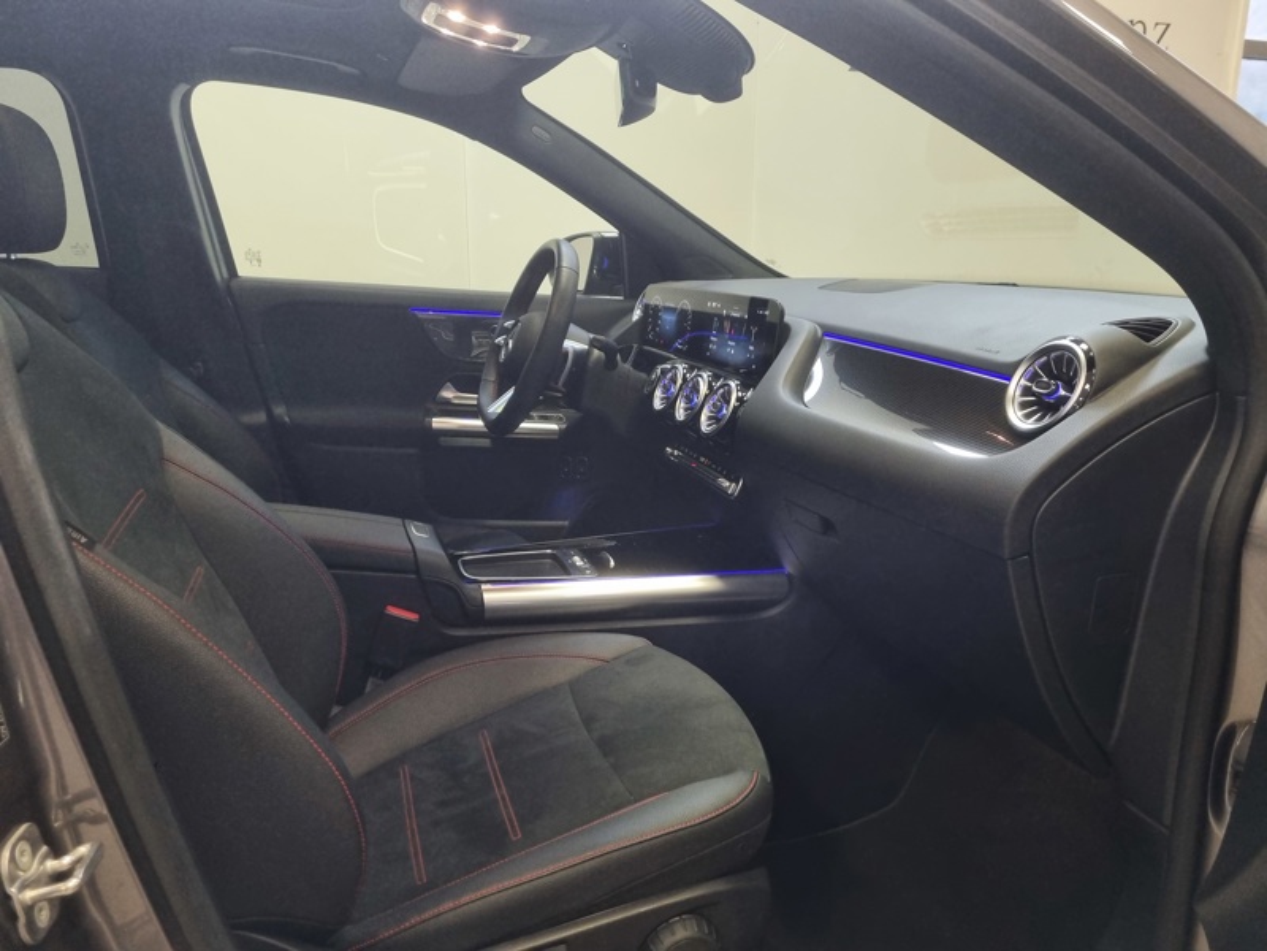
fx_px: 952
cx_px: 634
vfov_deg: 53.1
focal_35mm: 26
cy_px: 476
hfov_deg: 67.3
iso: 250
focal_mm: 5.4
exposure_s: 1/50
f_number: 1.8
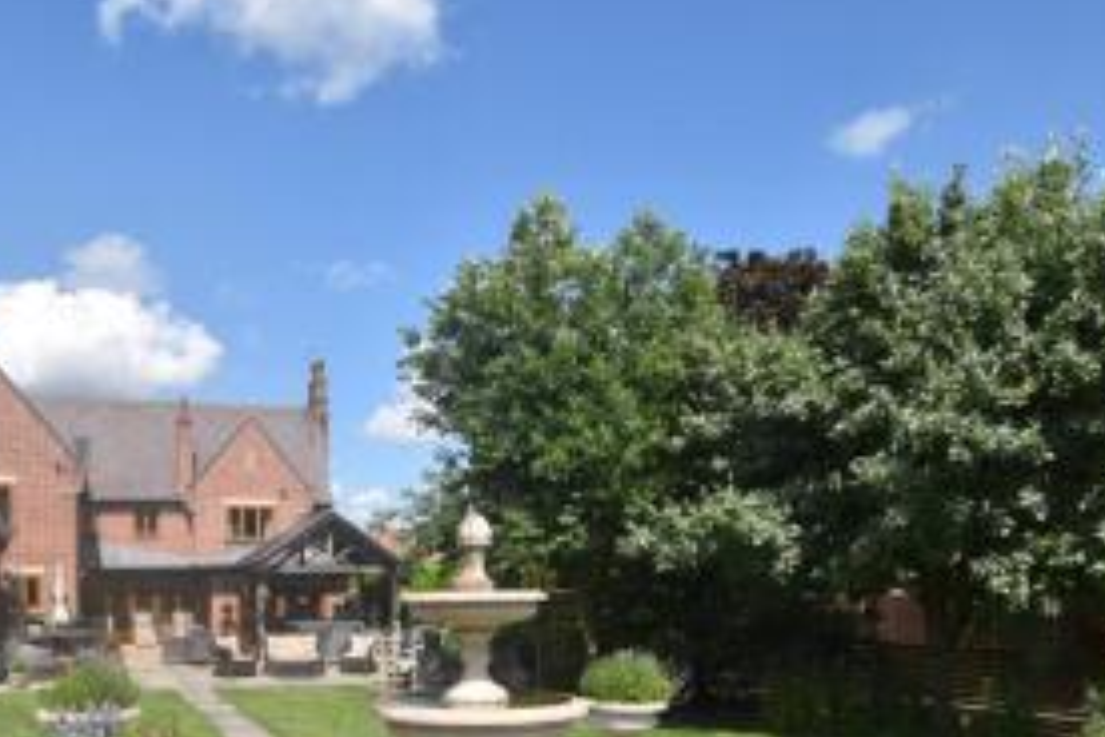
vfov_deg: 40.3
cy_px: 607
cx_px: 388
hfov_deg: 59.2
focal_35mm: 31
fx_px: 951
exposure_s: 1/400
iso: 200
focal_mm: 12
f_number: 10
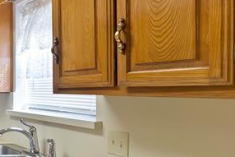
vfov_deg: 31.2
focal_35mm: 43
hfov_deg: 26.0
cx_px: -148
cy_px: 91
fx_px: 281
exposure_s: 1/8
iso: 640
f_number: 9
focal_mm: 12
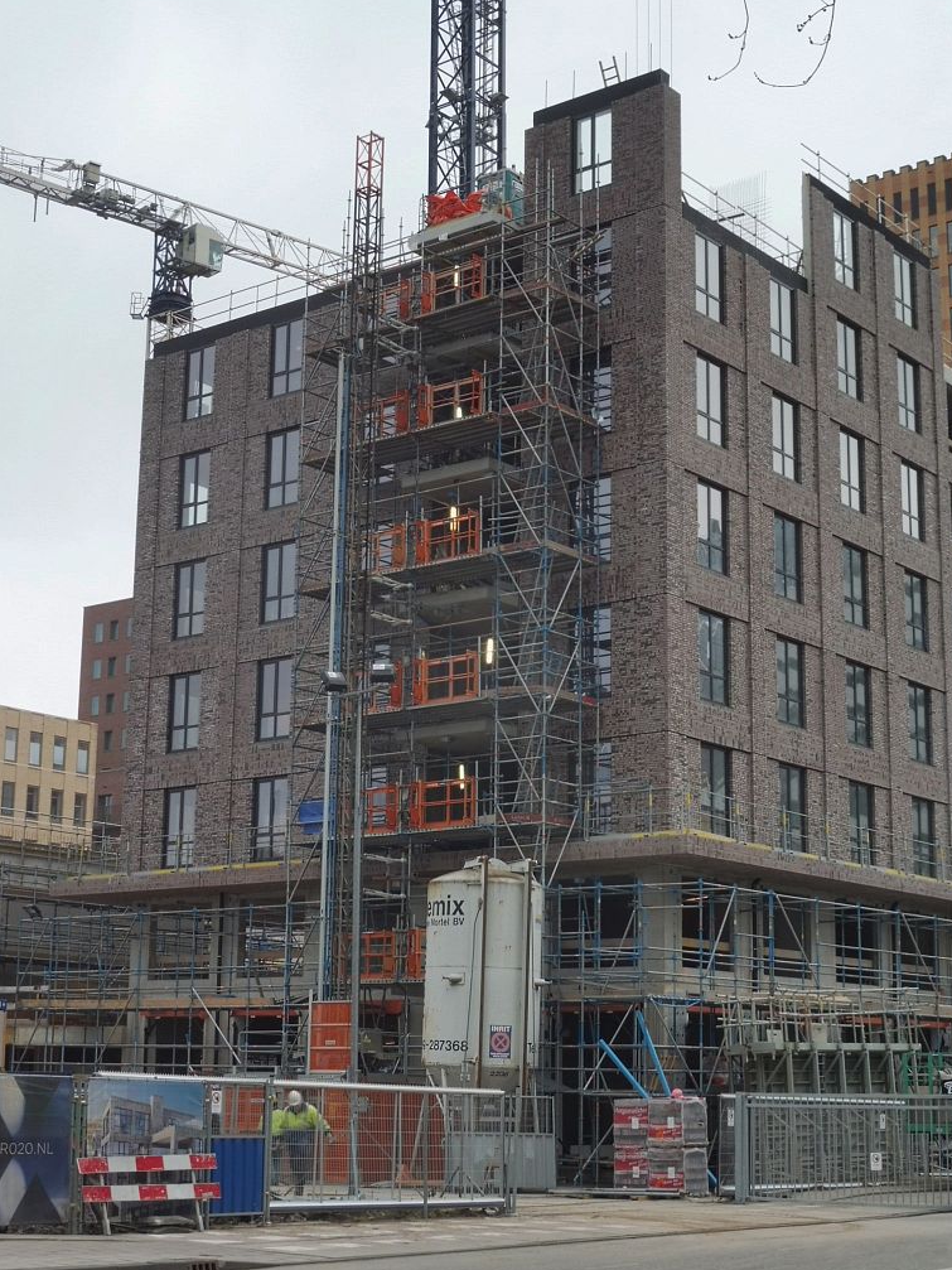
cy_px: 632
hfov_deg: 24.8
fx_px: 2164
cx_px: 482
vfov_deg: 32.7
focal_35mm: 59
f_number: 4.7
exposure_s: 1/60
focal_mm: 10.3
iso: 250
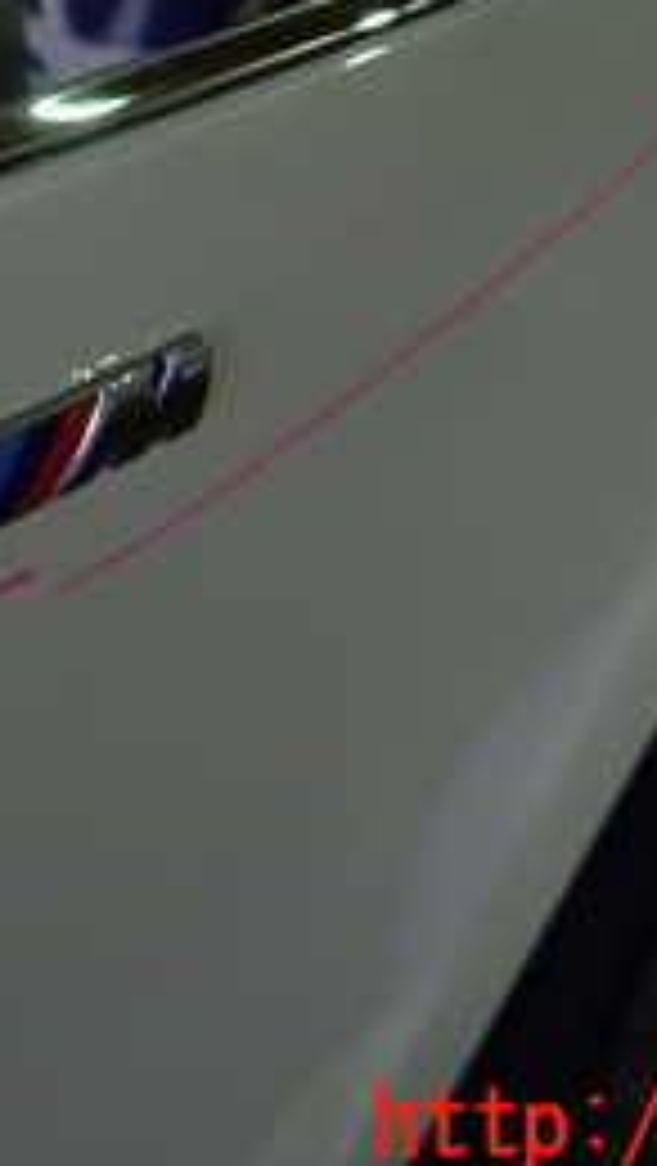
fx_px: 1948
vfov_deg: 32.1
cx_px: 40
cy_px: 171
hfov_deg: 18.8
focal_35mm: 63
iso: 320
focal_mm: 4.5
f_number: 2
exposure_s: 1/30
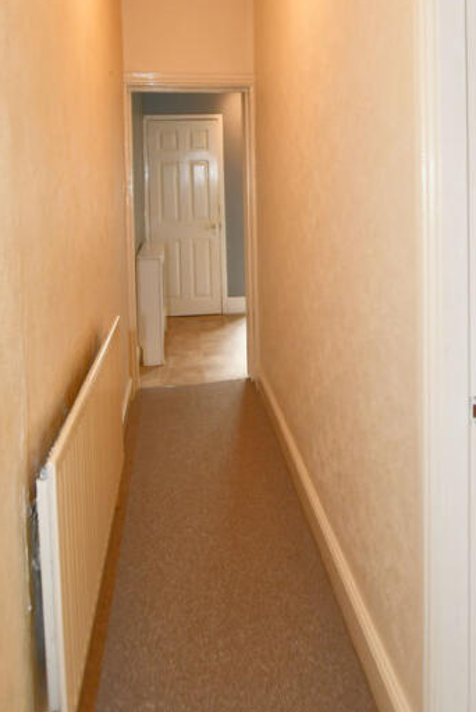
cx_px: 317
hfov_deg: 43.1
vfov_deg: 58.4
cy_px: 171
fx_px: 594
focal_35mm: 30
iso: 320
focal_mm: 10
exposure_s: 1/60
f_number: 4
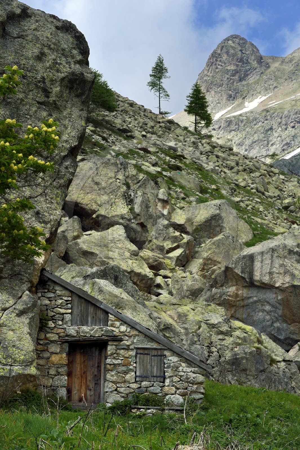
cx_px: 150
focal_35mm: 110
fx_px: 1376
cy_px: 225
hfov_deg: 12.4
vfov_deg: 18.6
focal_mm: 110
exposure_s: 1/200
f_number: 10
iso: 100
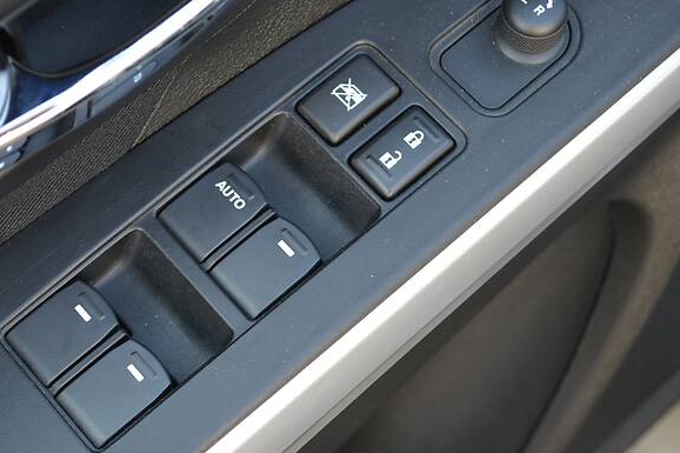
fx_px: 1567
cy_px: 213
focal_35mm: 83
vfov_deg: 16.4
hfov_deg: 24.5
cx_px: 284
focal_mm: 40
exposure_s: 1/60
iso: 640
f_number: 5.3
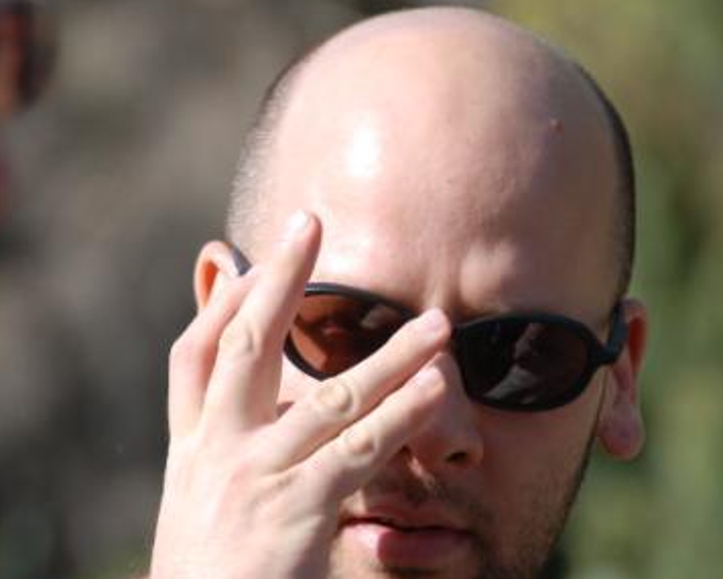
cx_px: 435
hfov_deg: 3.8
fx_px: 10852
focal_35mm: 507
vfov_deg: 3.1
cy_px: 385
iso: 200
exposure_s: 1/500
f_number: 5.6
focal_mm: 200
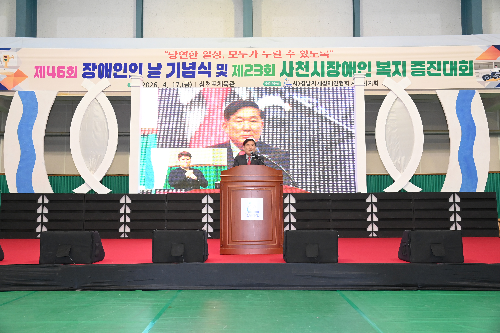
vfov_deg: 42.3
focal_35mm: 31
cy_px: 166
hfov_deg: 60.3
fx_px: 431
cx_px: 250
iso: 4000
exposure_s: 1/250
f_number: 6.3
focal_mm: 31
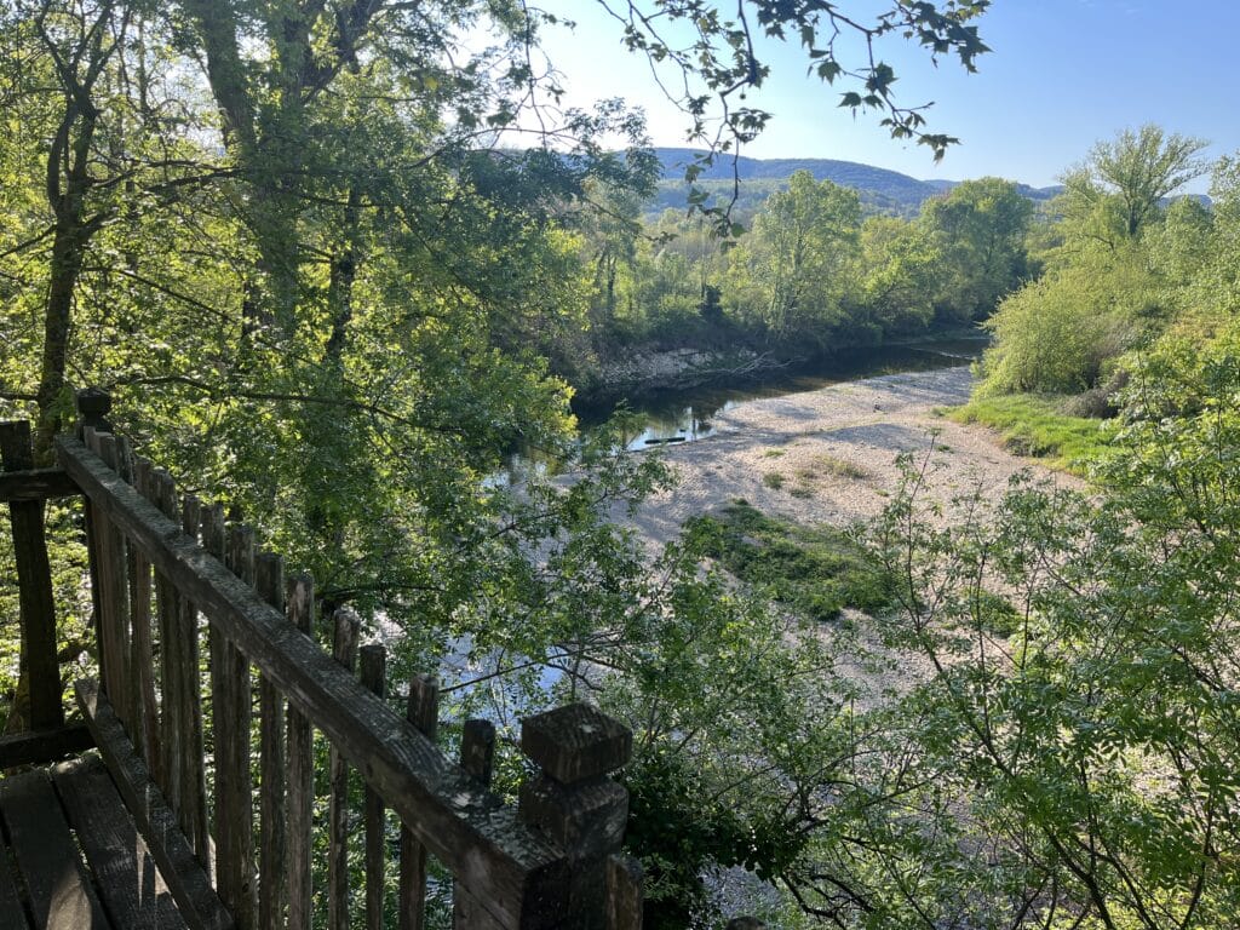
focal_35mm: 26
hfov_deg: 67.3
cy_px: 465
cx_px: 620
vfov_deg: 53.1
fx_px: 931
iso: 50
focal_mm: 5.1
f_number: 1.6
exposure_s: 1/751
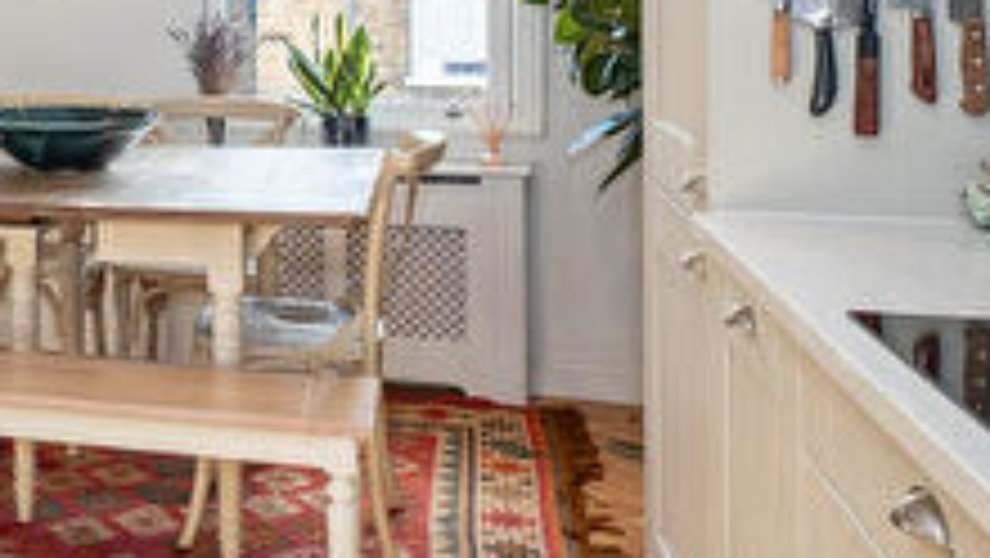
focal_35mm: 50
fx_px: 1313
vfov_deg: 23.1
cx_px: -104
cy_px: 11
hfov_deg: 35.3
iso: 400
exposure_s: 1/60
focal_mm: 10
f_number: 5.6
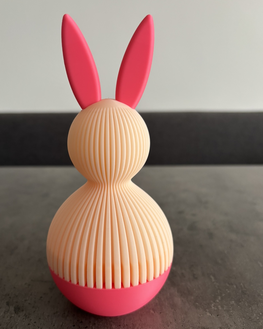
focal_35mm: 31
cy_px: 184
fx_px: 302
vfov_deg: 57.0
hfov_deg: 47.0
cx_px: 114
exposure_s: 1/60
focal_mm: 5.96
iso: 250
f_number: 1.6
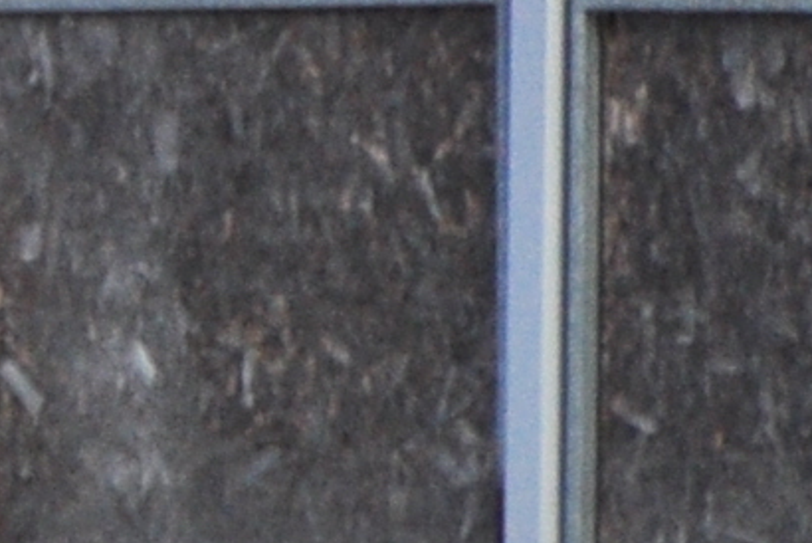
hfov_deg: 0.8
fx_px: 55637
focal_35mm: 2465
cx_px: -2341
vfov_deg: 0.6
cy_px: 1401
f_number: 6.3
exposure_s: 1/640
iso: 400
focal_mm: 210
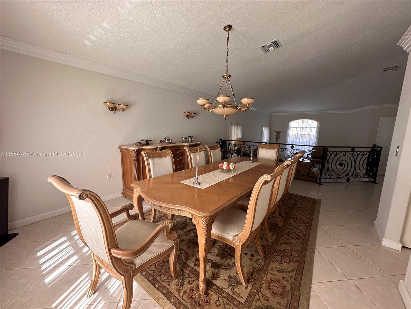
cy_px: 154
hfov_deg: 102.1
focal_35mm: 14
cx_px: 206
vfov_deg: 85.7
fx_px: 166
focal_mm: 2.22
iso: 80
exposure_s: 1/99
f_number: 2.2
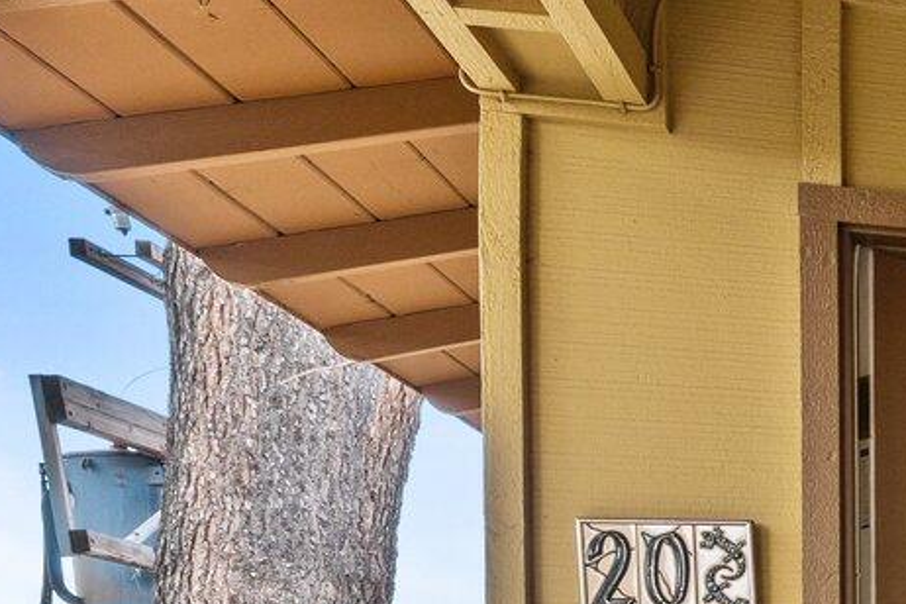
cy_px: 803
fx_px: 1560
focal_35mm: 62
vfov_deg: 20.0
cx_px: 1608
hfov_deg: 21.6
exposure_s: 1/60
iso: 400
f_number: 8
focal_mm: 14
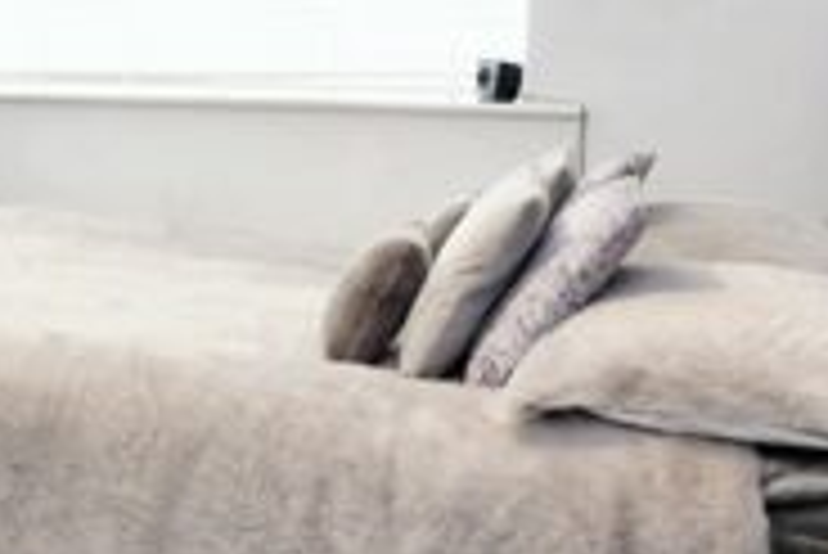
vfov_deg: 28.1
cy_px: 104
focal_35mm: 47
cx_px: -310
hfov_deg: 30.4
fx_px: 1082
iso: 800
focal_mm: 10
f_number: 4
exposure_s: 1/10
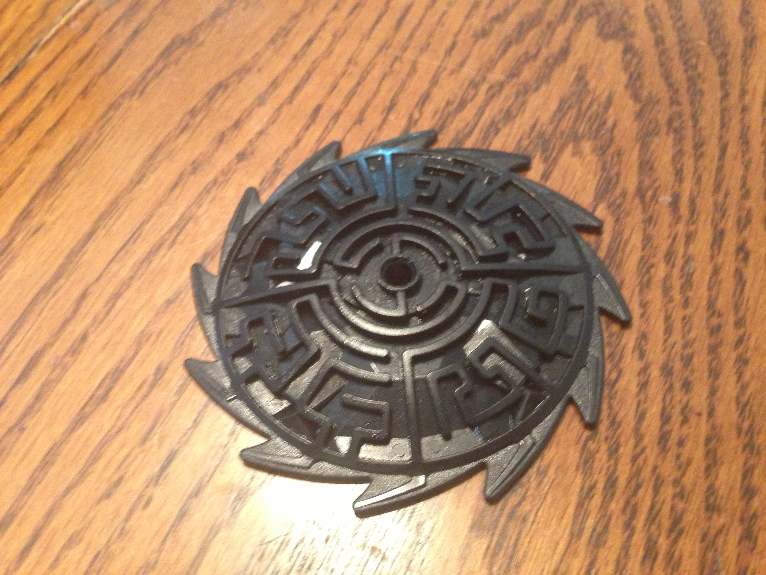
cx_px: 383
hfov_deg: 55.4
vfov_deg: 42.9
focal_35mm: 33
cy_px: 288
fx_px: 730
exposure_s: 1/15
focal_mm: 4.13
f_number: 2.4
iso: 500
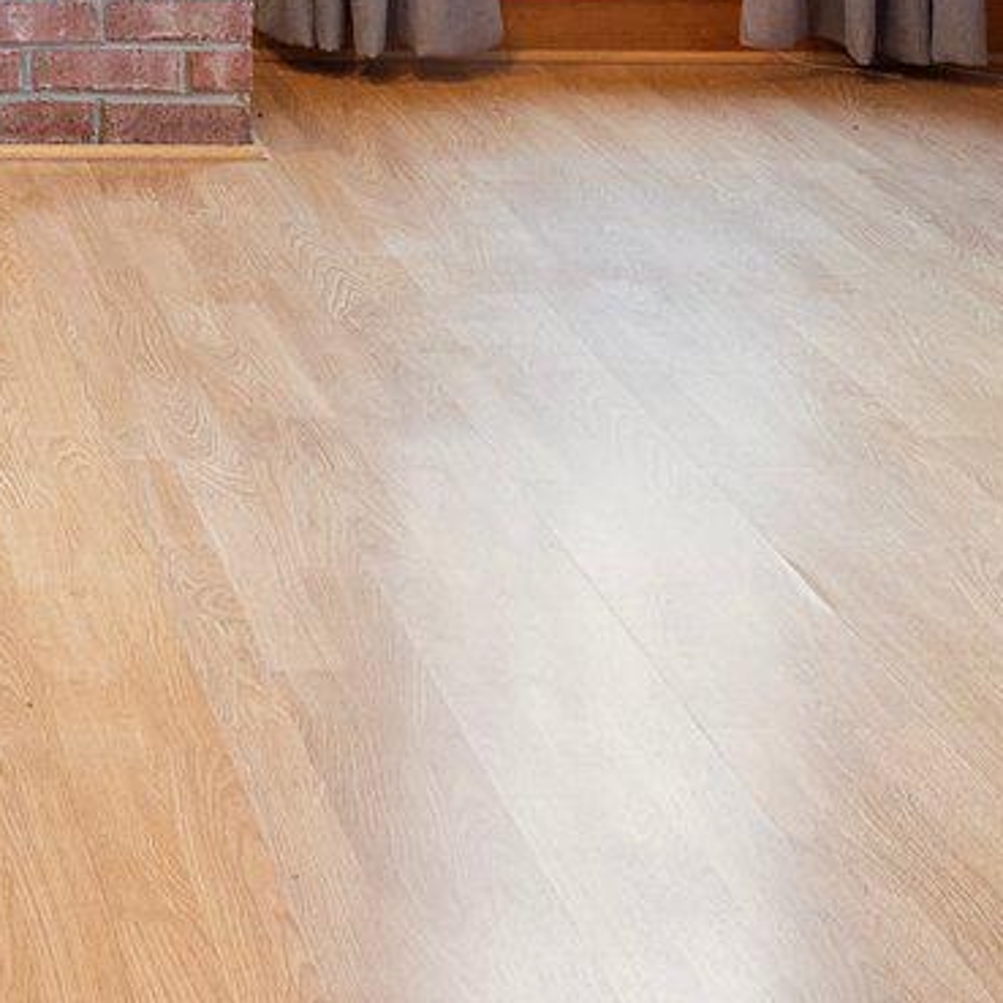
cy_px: -572
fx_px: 3245
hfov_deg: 16.5
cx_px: -334
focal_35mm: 99
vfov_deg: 15.9
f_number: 8
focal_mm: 21
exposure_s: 1/4
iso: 500
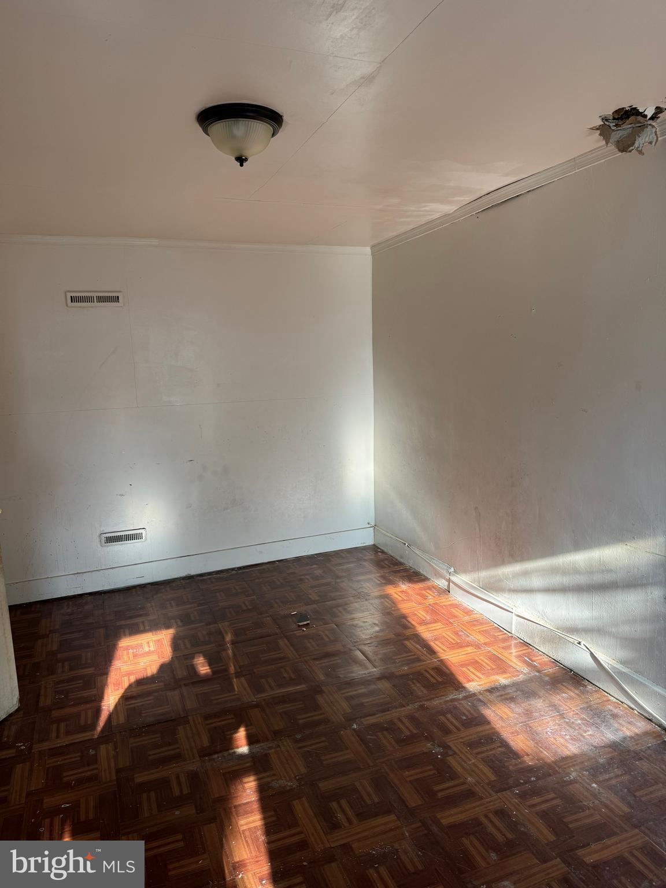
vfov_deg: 71.6
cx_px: 333
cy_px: 444
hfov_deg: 56.8
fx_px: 616
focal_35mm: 24
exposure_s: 1/121
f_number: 1.78
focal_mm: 6.76
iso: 64
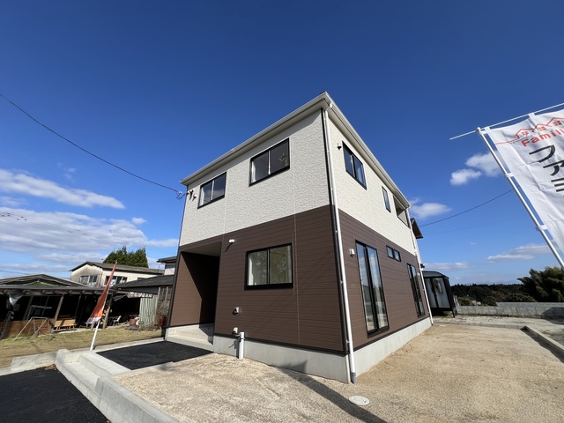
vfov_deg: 89.9
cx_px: 282
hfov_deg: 106.2
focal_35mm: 13
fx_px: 212
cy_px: 212
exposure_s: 1/1980
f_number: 1.8
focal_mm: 1.57
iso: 32
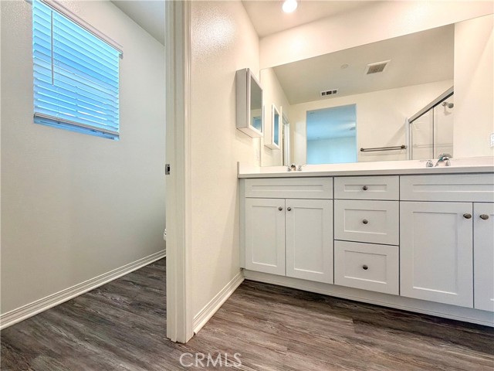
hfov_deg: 102.1
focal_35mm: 14
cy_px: 186
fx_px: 200
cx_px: 247
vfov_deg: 85.7
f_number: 2.2
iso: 160
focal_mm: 2.22
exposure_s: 1/120
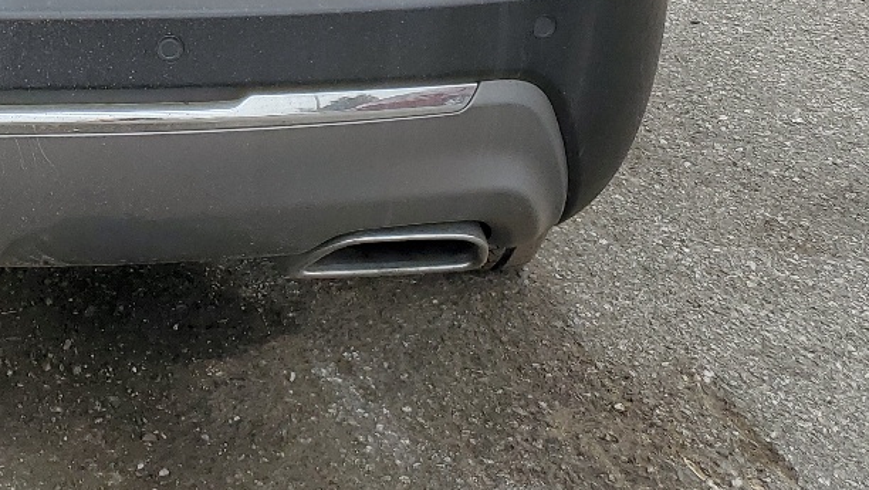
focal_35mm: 74
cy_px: -345
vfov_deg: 14.6
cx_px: -159
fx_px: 1706
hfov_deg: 25.7
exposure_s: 1/833
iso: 50
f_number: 1.5
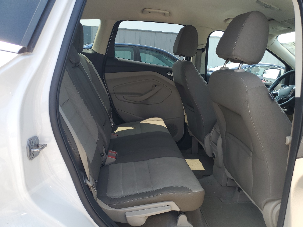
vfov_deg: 53.1
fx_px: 228
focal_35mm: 26
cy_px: 114
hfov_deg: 67.3
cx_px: 152
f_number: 1.5
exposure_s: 1/556
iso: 50
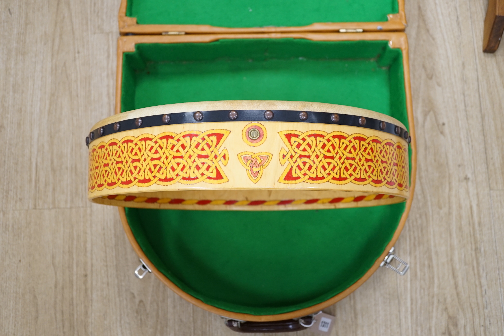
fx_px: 630
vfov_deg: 29.9
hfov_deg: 43.6
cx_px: 252
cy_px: 168
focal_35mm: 45
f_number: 3.5
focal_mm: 30
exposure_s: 1/60
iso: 640
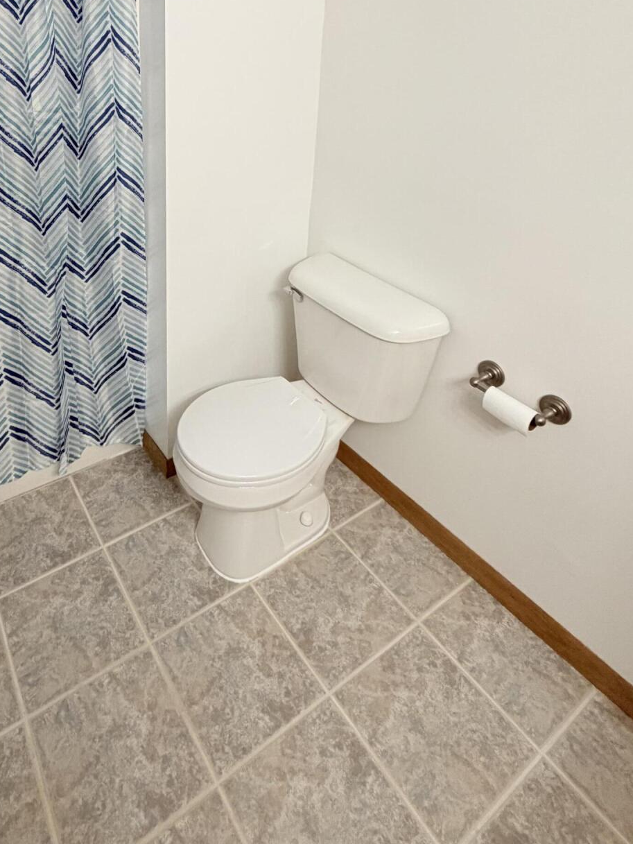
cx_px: 190
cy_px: 184
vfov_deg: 67.8
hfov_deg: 57.0
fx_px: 561
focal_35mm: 23
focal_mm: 2.22
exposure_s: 1/120
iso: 250
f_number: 2.2
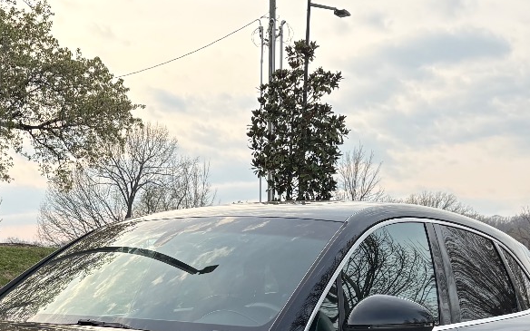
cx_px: 141
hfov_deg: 29.8
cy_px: 450
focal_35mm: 68
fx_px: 982
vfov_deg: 17.7
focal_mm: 5.96
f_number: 1.6
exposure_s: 1/623
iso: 64
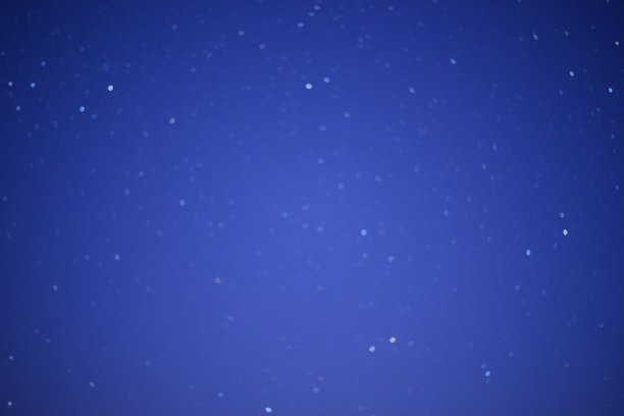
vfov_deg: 27.0
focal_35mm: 50
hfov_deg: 39.6
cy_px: 208
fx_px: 867
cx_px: 312
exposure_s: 15
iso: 1250
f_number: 1.8
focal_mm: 50
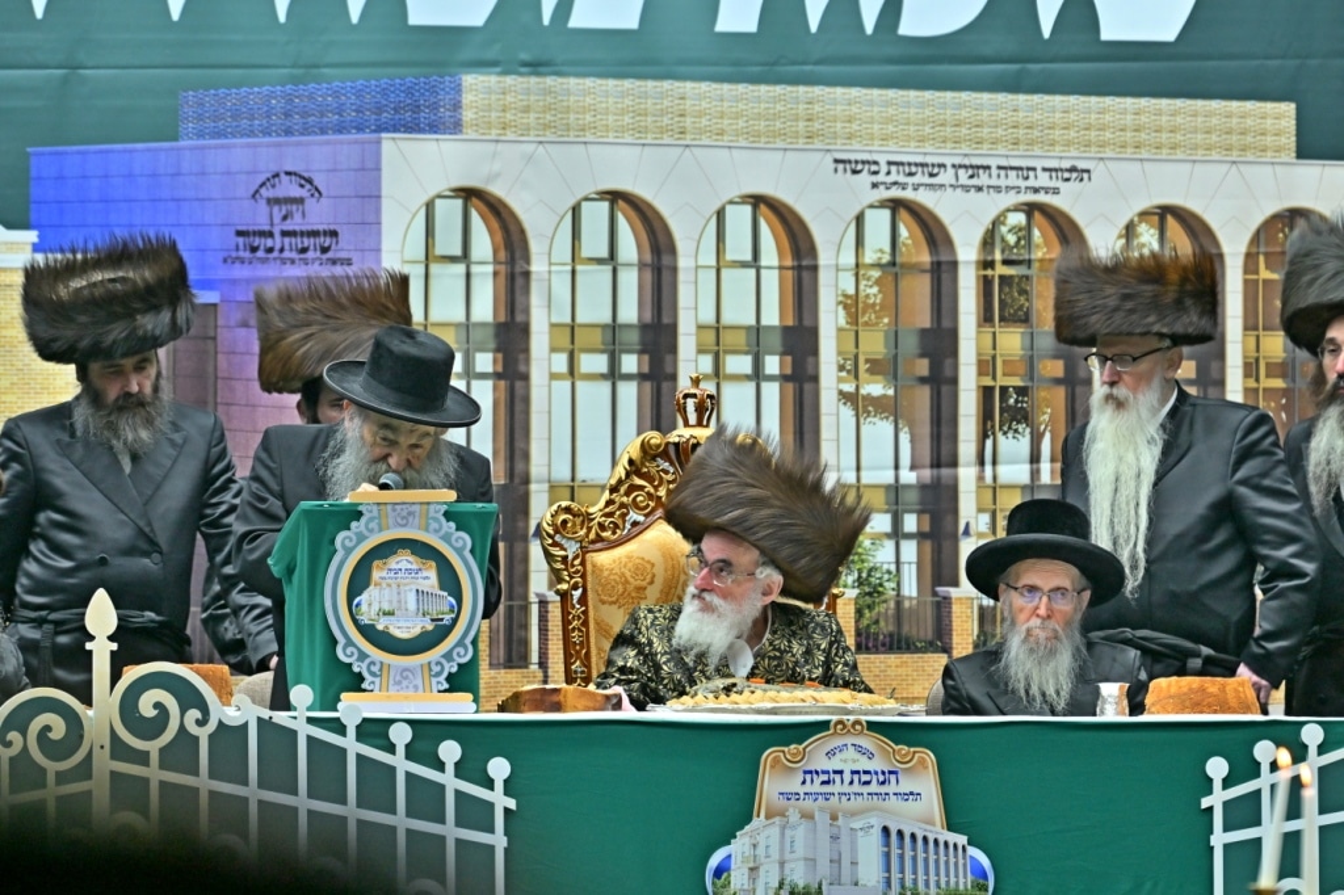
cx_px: 672
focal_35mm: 300
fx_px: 11196
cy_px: 448
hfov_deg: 6.9
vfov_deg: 4.6
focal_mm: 200
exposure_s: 1/320
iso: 400
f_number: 4
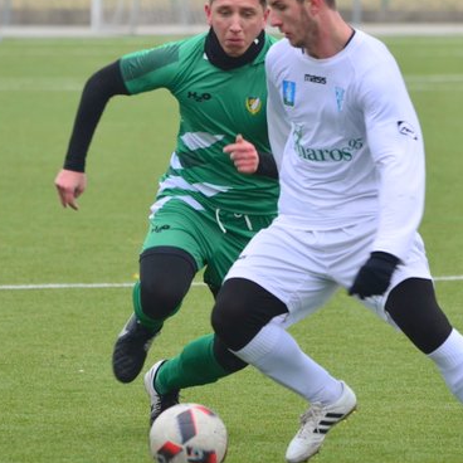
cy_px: 244
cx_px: 304
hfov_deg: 2.6
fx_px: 10033
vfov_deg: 2.6
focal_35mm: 663
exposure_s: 1/500
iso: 800
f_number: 5.3
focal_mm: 240
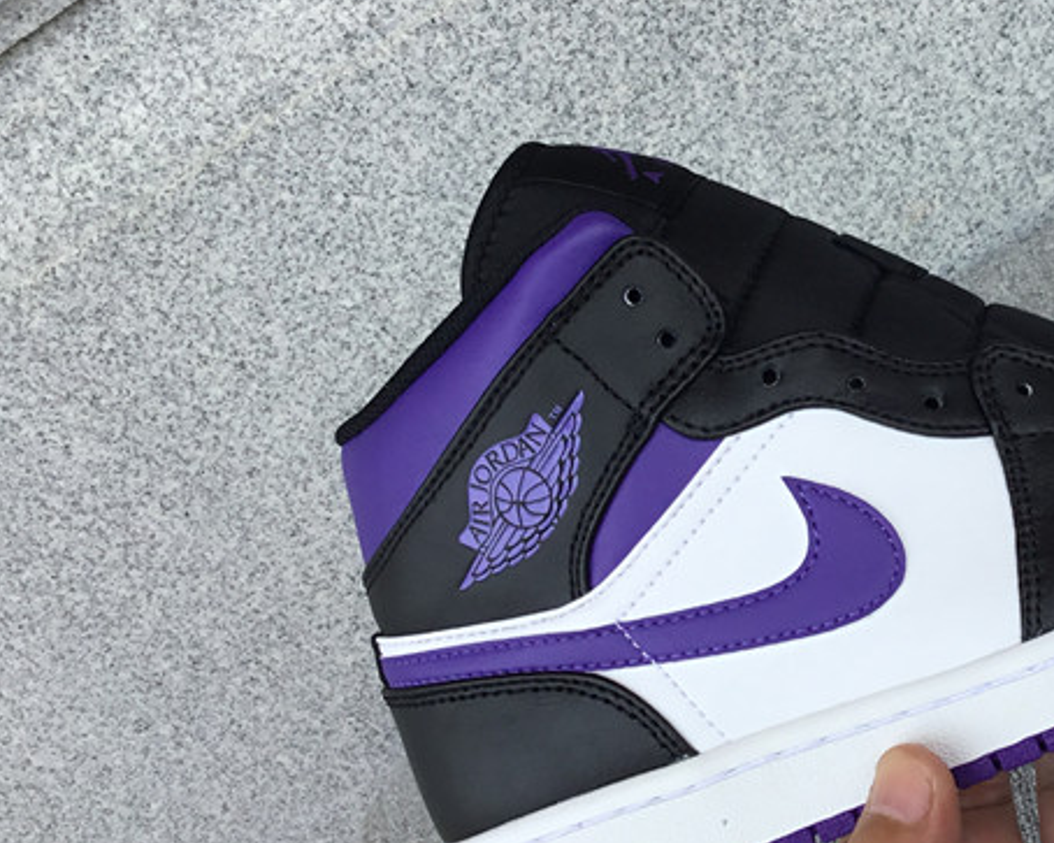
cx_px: 915
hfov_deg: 30.3
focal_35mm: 60
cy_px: 380
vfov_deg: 25.4
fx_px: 1871
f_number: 2.4
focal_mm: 3.3
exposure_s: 1/458
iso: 25
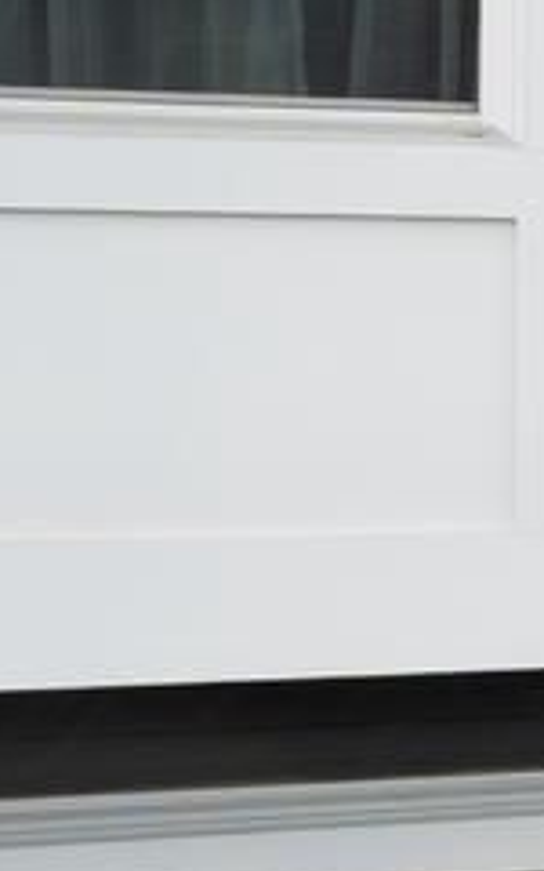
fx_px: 2894
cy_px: 470
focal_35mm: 122
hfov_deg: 4.7
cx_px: 3587
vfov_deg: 17.1
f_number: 7.1
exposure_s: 1/80
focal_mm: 14
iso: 100
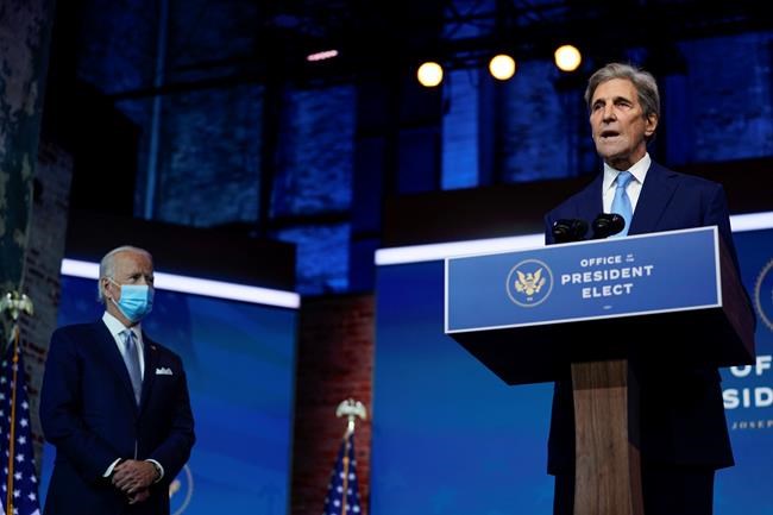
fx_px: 1503
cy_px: 258
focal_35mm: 70
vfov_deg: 19.4
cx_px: 386
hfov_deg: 28.9
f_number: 2.8
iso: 800
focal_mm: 70
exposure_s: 1/320
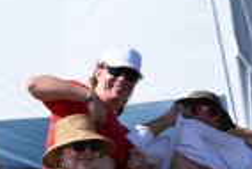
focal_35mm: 874
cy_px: 169
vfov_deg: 1.6
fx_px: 6124
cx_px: 228
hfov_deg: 2.4
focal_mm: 250
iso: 640
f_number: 7.1
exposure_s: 1/3200
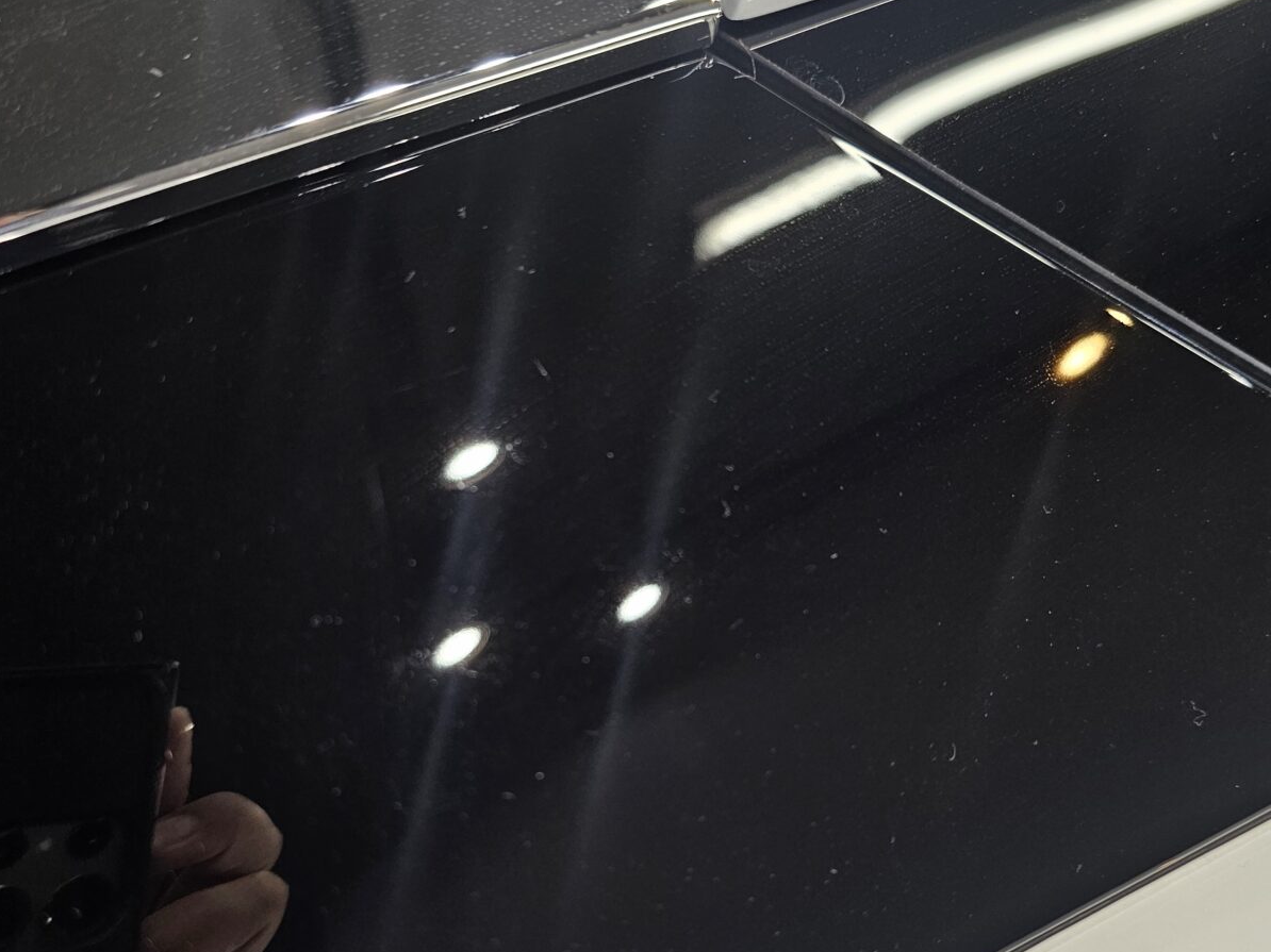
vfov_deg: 38.4
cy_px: 585
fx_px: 1358
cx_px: 556
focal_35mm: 37
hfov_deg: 50.0
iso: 125
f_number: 1.7
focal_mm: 6.3
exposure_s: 1/100
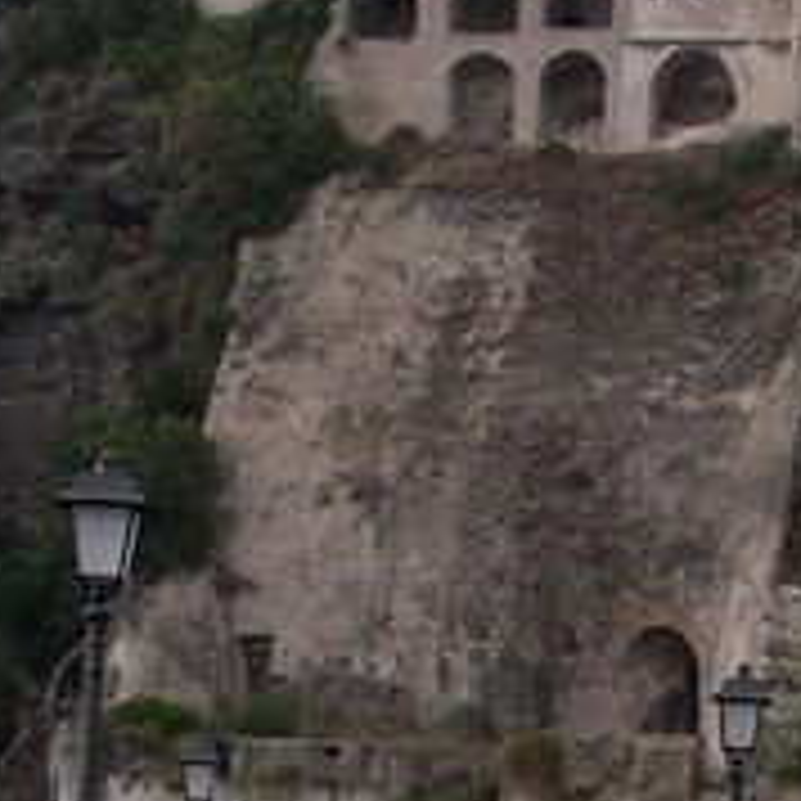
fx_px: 3953
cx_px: 900
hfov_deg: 11.4
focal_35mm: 151
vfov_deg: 11.5
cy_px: 675
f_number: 3.5
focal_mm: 6.3
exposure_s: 1/53.4
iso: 50
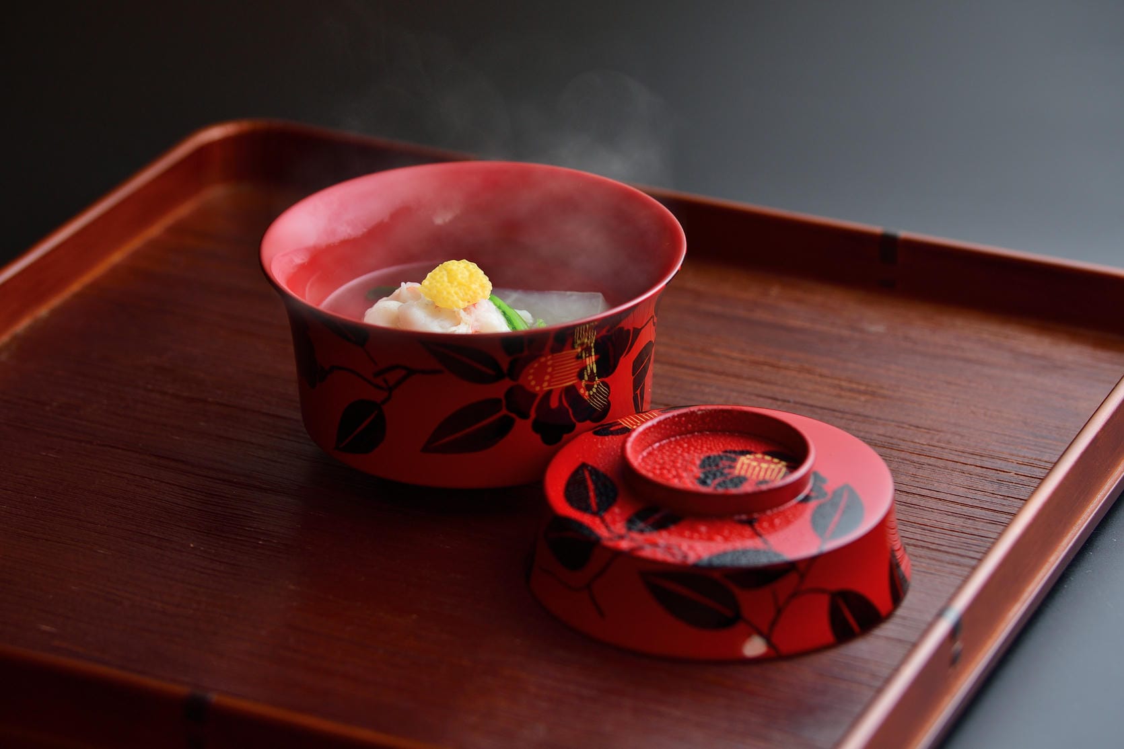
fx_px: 3044
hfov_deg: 20.9
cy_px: 374
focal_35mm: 98
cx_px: 562
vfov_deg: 14.0
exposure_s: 1/200
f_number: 3.5
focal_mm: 65
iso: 100
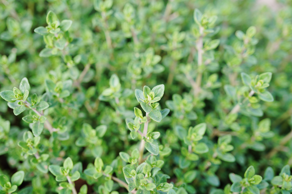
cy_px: 97
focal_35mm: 45
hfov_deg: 43.6
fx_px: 365
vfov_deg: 29.8
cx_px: 146
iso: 200
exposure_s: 1/80
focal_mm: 30
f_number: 5
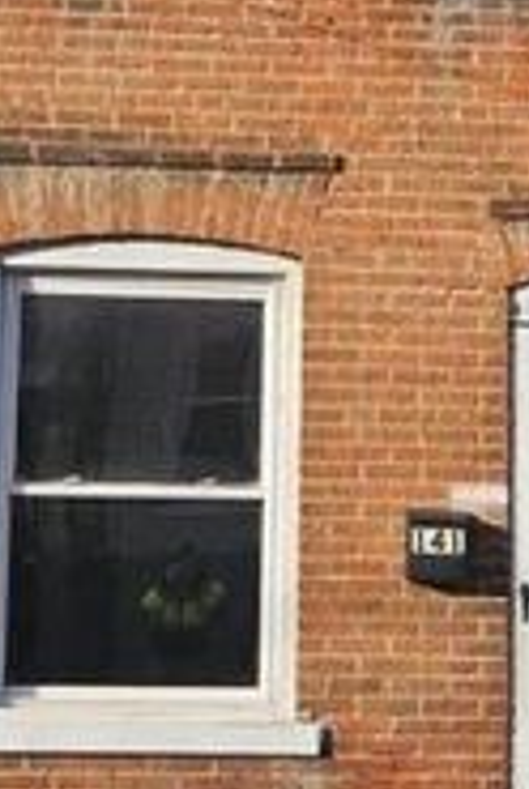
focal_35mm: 86
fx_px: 1888
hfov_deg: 15.9
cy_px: 279
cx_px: 346
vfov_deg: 23.5
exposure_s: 1/2000
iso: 64
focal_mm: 5.4
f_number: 1.8
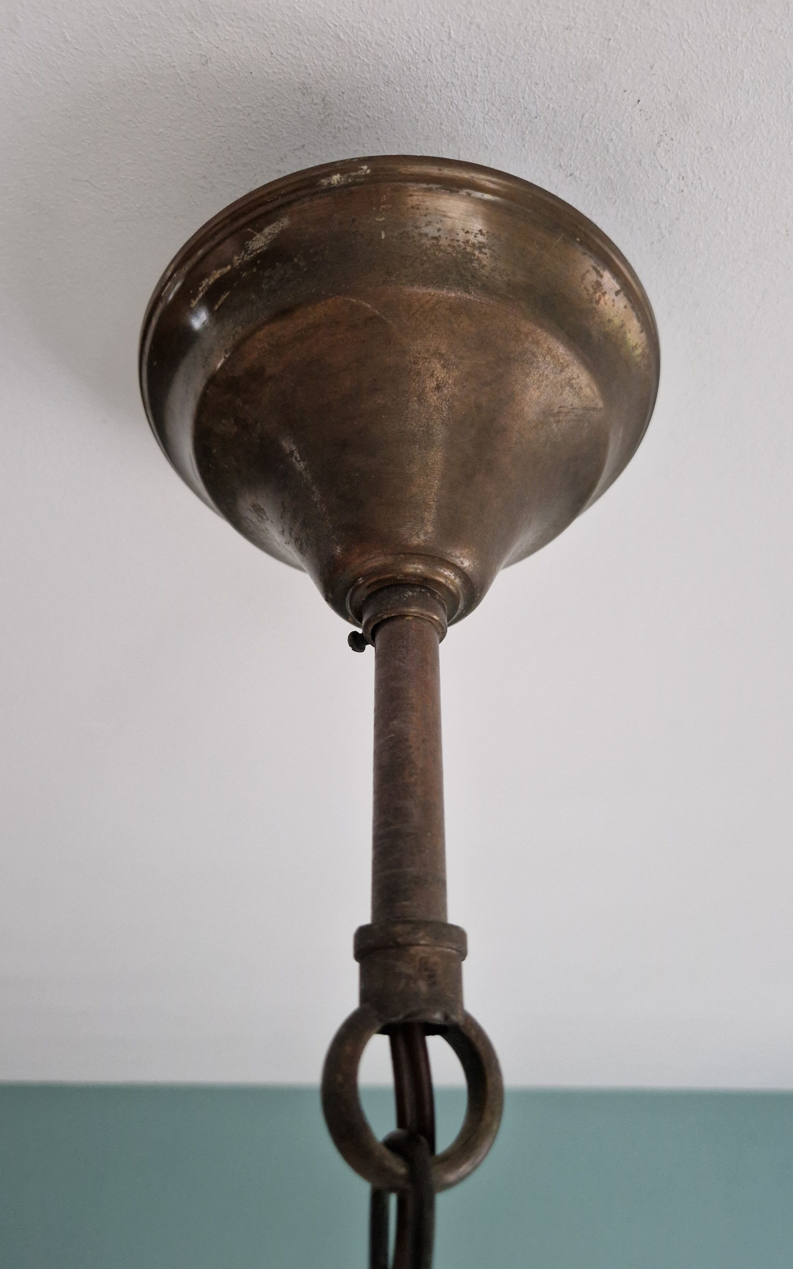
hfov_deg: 49.2
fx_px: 865
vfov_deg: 72.5
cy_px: 647
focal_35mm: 25
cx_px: 426
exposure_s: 1/100
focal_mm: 5.4
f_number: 1.8
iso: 100
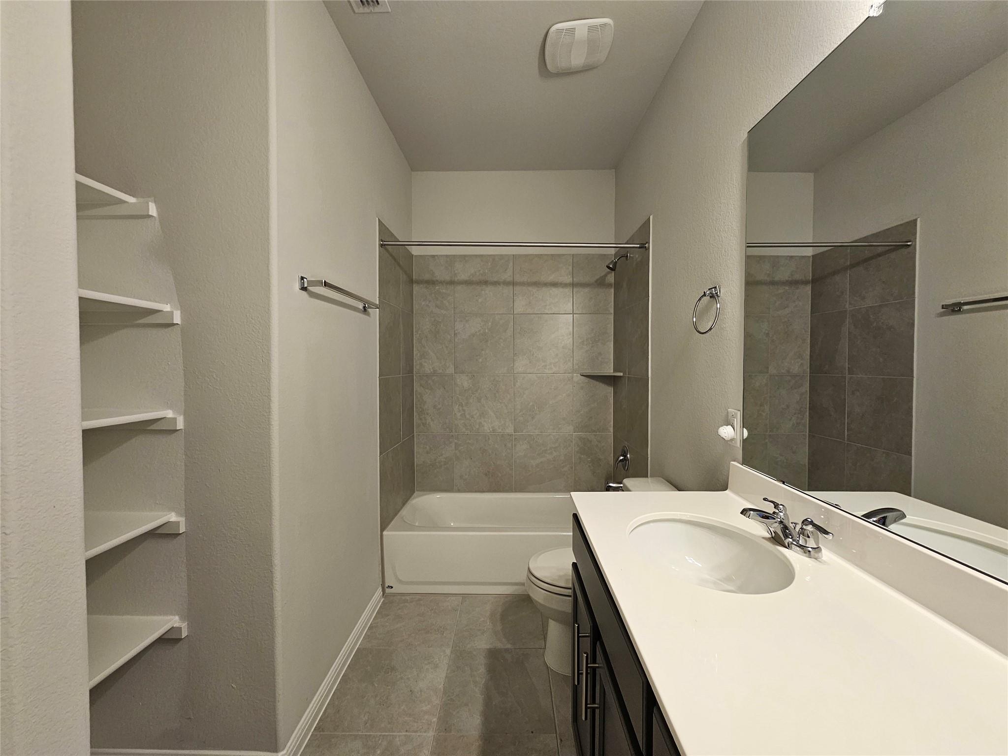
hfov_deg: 106.2
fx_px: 379
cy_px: 378
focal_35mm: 13
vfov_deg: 89.9
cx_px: 504
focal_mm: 2.2
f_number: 2.2
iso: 125
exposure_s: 1/60
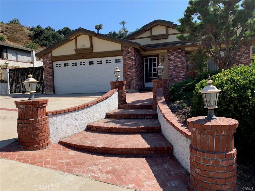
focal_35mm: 26
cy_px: 96
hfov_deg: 67.3
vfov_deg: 53.1
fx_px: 192
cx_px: 128
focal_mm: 4.25
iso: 25
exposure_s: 1/1634
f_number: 1.8
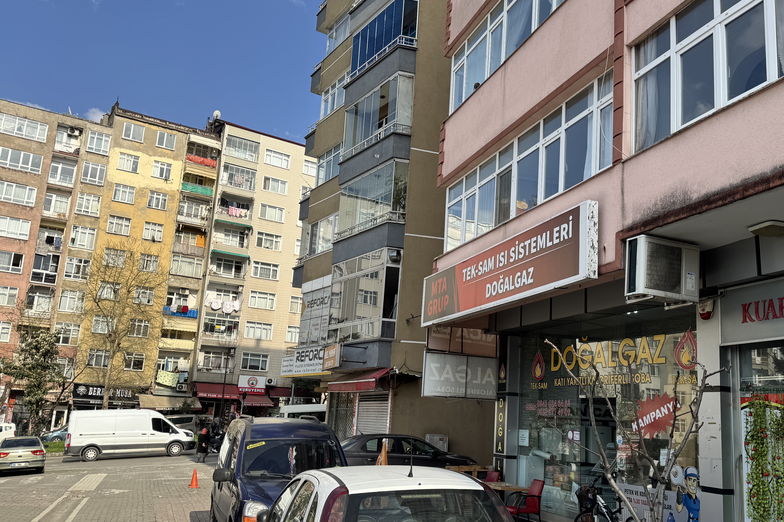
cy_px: 277
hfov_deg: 58.1
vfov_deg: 41.1
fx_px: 697
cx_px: 479
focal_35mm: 32
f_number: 1.78
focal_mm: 6.76
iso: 80
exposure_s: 1/3802
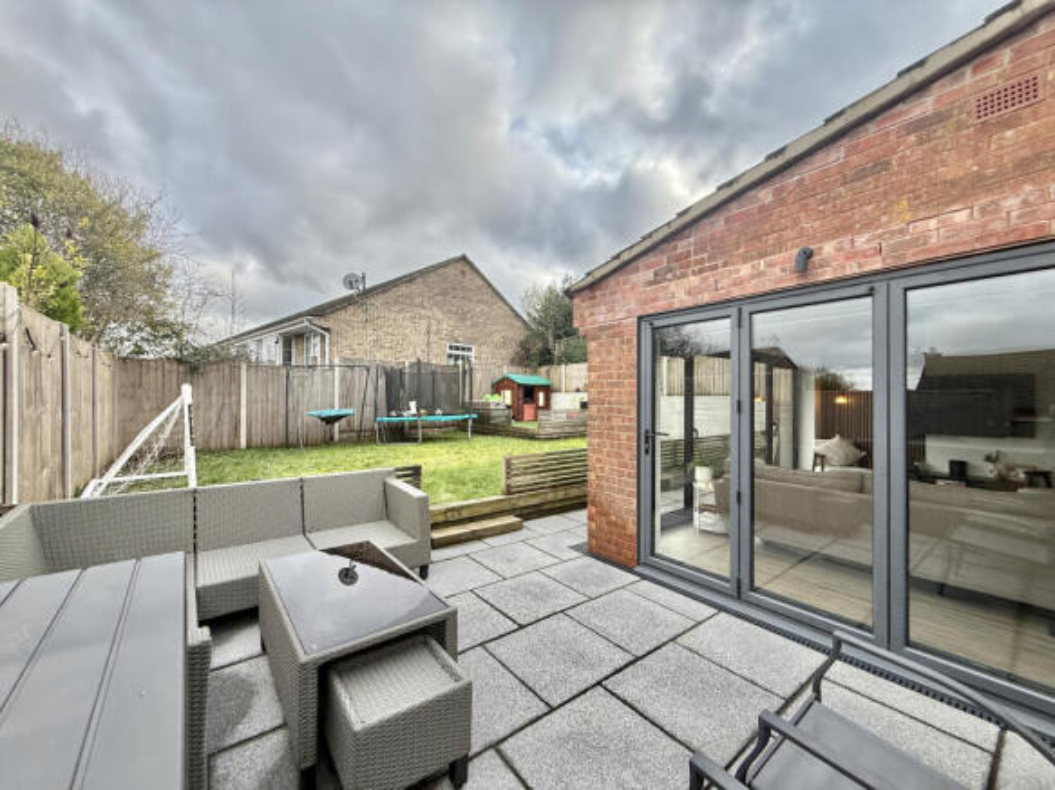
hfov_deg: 102.1
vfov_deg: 85.7
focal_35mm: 14
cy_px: 395
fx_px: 427
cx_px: 528
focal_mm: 2.22
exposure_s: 1/312
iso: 64
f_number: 2.2
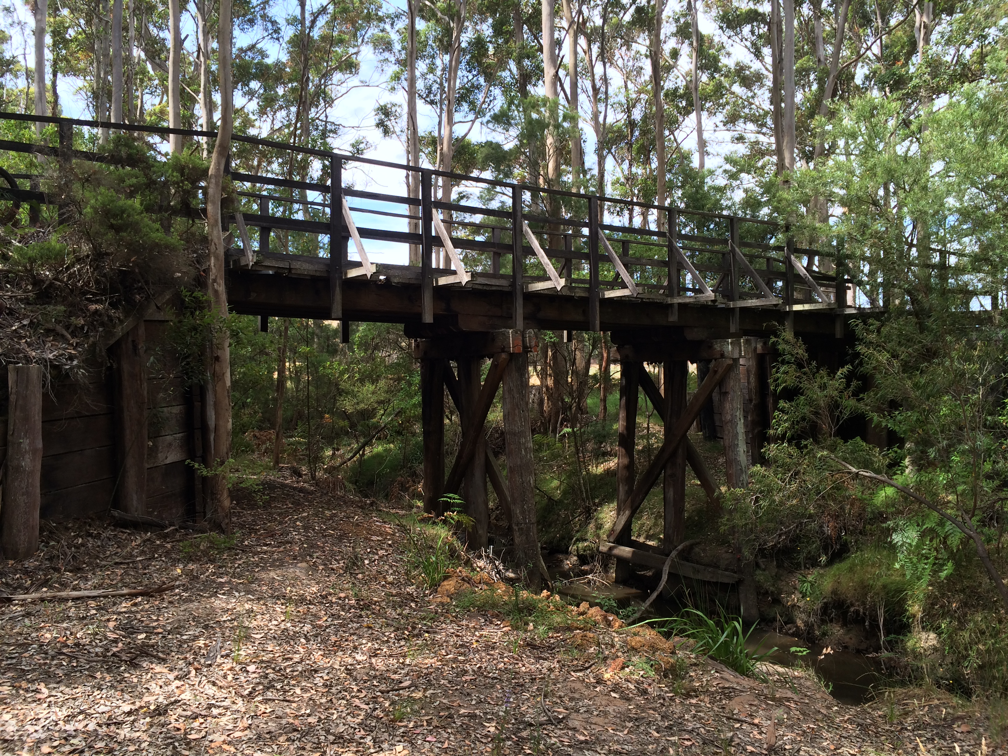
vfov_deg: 48.2
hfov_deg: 61.7
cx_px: 504
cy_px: 378
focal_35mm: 29
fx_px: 844
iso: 32
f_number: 2.2
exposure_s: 1/488
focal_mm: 4.15
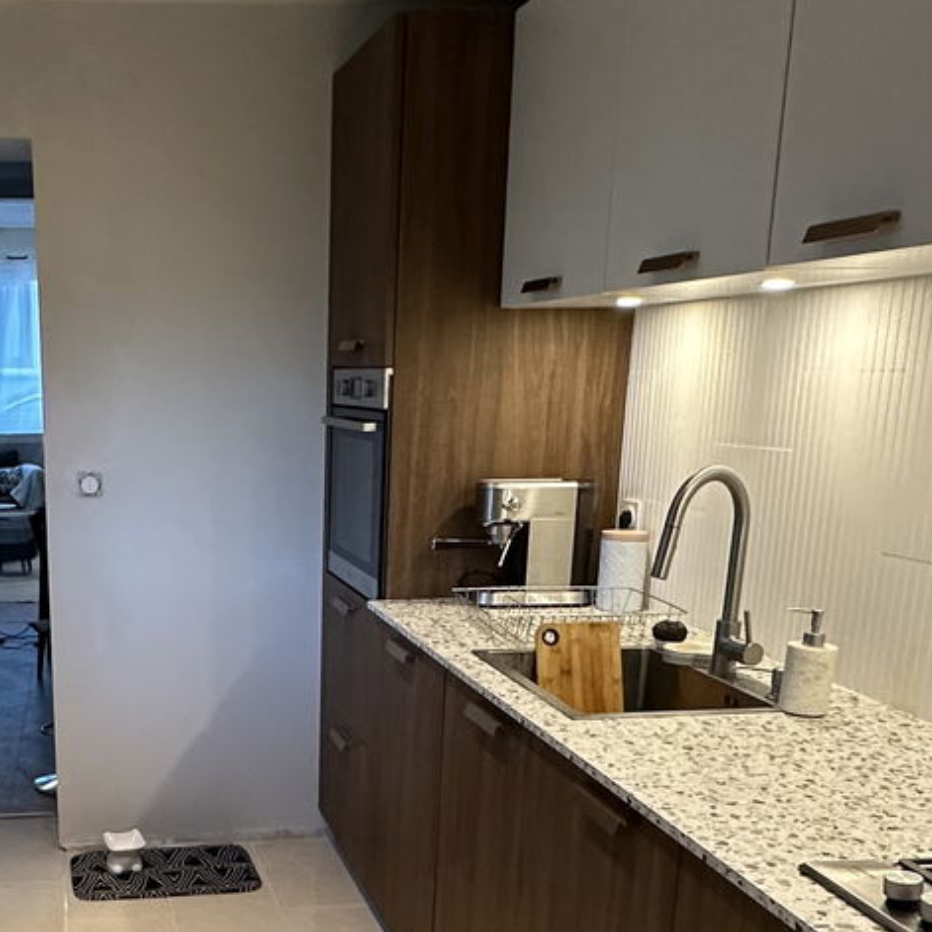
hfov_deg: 38.4
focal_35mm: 42
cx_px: 178
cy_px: 736
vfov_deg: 38.6
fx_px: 1279
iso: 250
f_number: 2.2
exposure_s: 1/99
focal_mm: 2.22
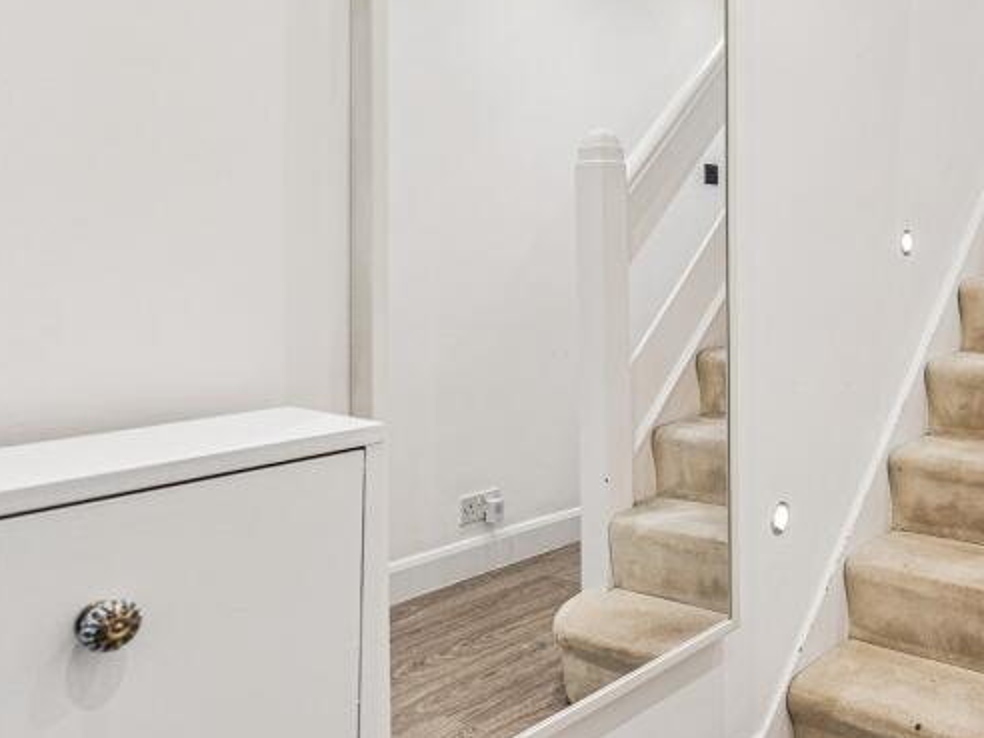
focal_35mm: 32
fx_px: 910
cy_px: 277
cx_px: 888
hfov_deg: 50.3
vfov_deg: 43.8
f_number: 5
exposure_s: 1/50
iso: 320
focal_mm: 16
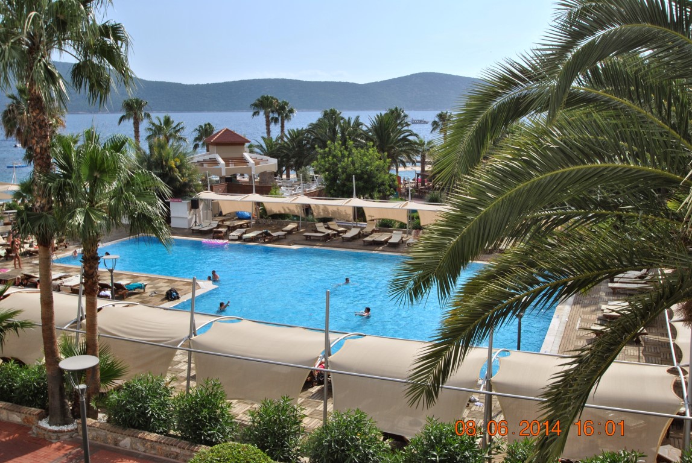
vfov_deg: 37.0
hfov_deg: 53.1
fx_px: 693
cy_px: 232
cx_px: 346
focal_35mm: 36
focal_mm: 24
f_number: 9
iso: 100
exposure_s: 1/320
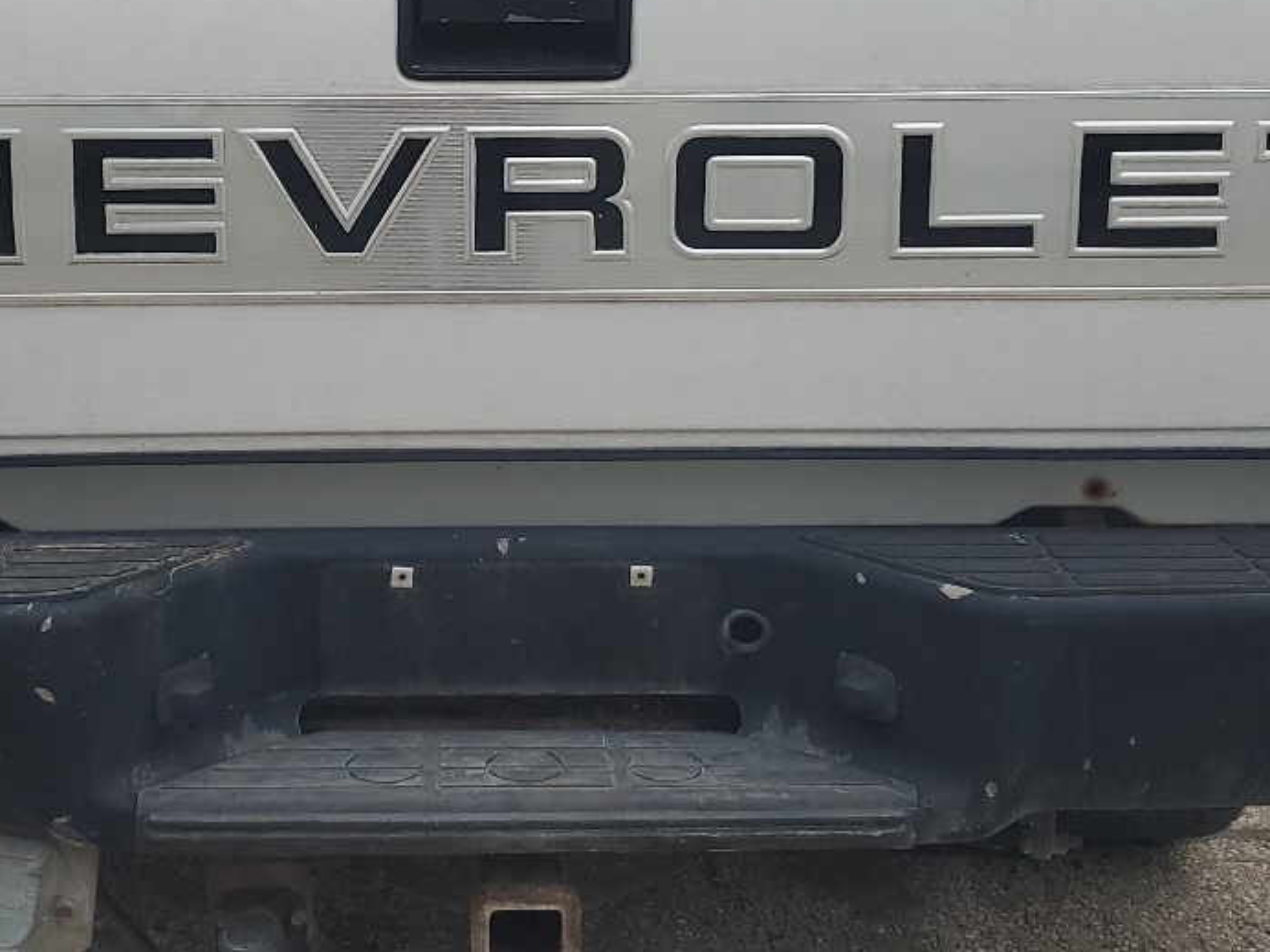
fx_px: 2202
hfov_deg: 32.0
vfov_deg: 24.1
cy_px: 207
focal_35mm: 60
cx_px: 453
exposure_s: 1/1250
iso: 50
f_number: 1.5
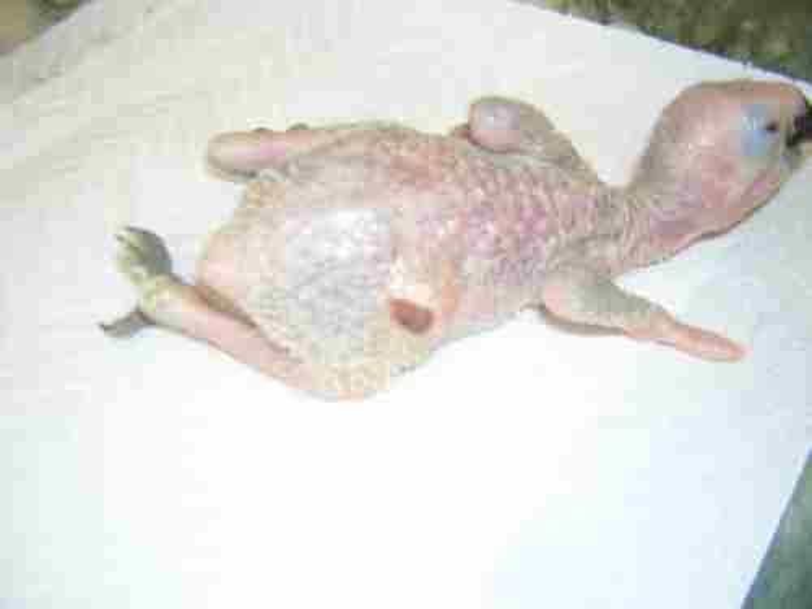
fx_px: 844
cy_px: 304
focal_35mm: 36
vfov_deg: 39.7
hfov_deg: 51.4
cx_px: 406
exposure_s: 1/57.4
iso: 100
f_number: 2.6
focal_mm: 4.7
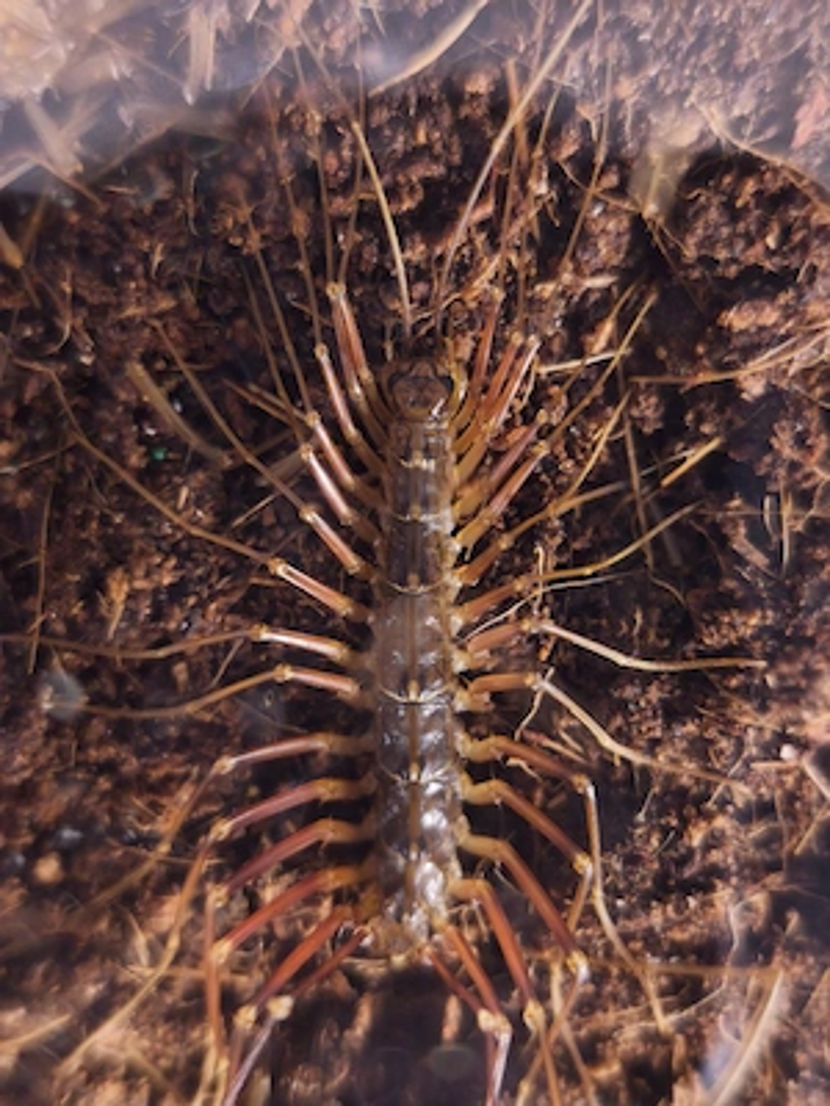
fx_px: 1471
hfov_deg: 31.5
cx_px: 415
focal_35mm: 46
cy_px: 553
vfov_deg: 41.2
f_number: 1.6
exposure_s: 1/80
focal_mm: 6.57
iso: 400
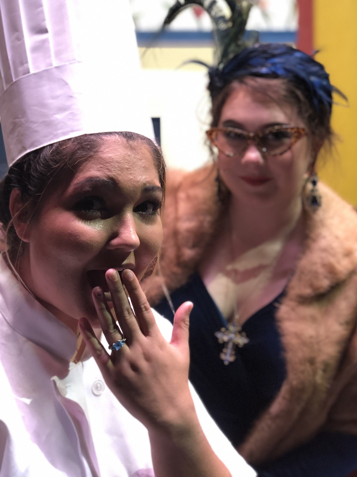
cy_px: 221
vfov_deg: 29.4
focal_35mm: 66
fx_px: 908
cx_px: 151
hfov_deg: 22.2
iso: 125
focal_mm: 6
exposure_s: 1/38
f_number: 2.4
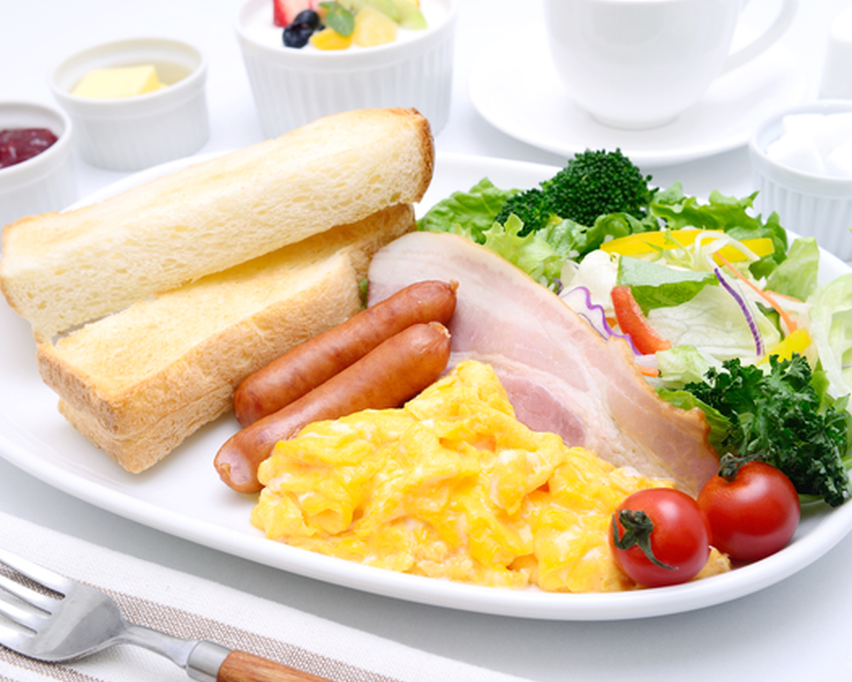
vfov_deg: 37.3
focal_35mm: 40
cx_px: 428
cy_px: 343
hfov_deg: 45.8
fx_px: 1009
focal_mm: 35
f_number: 11
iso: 100
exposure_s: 1/100
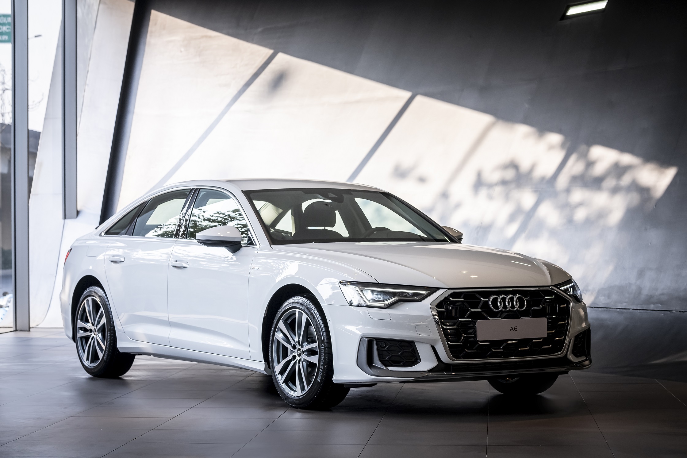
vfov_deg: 16.3
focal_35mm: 84
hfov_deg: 24.2
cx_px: 344
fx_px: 1603
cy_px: 229
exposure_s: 1/400
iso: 640
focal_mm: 56
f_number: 4.5
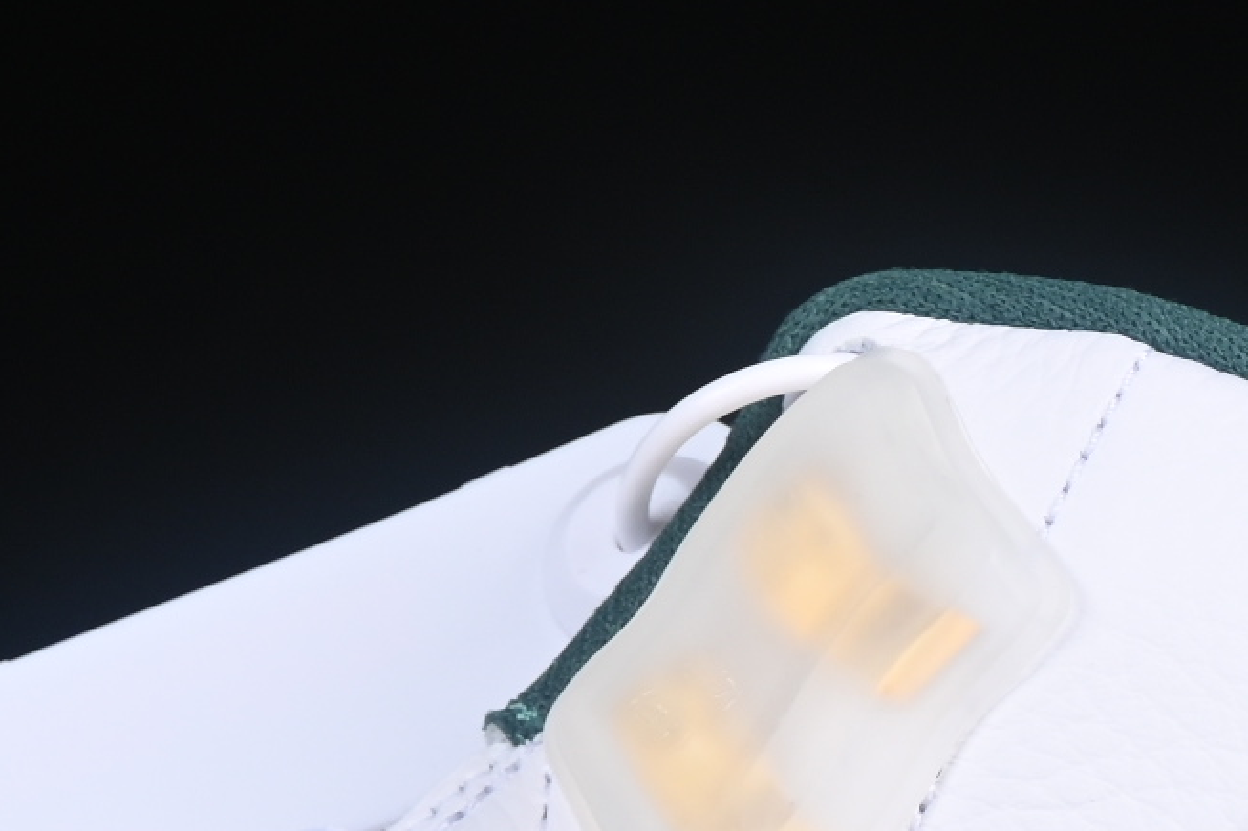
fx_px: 11090
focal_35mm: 320
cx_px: 134
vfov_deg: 4.3
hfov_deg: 6.4
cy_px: 1291
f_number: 8
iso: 160
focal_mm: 50
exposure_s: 1/100
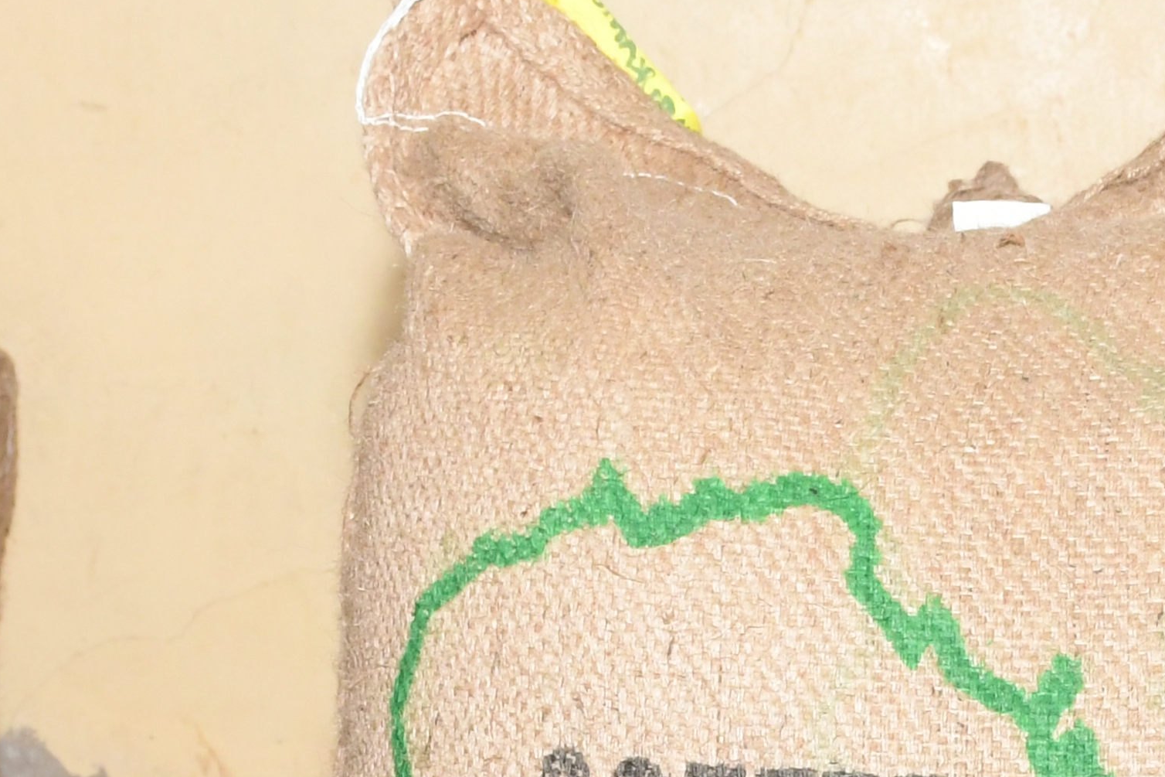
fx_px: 6212
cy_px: 1217
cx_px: 1158
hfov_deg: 10.6
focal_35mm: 192
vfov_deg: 7.0
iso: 1000
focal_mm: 35
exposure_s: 1/160
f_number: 9
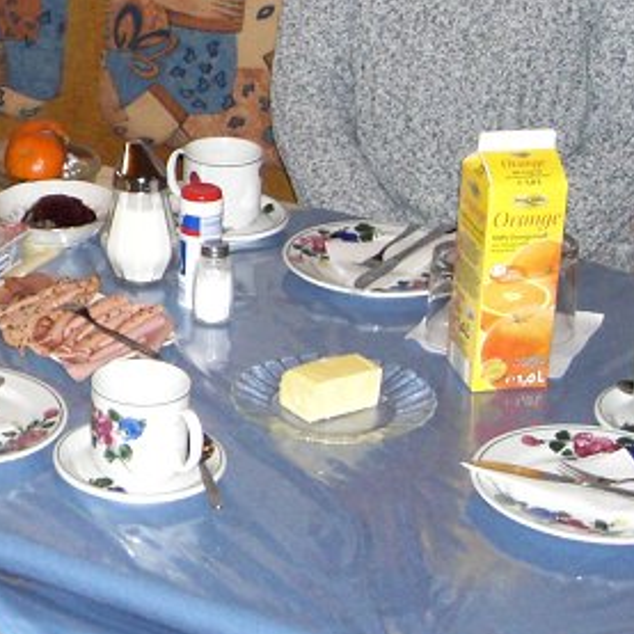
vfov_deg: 17.7
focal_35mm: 97
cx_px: -201
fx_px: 2010
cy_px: 112
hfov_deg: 16.8
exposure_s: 1/60
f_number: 3.1
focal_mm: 6.3
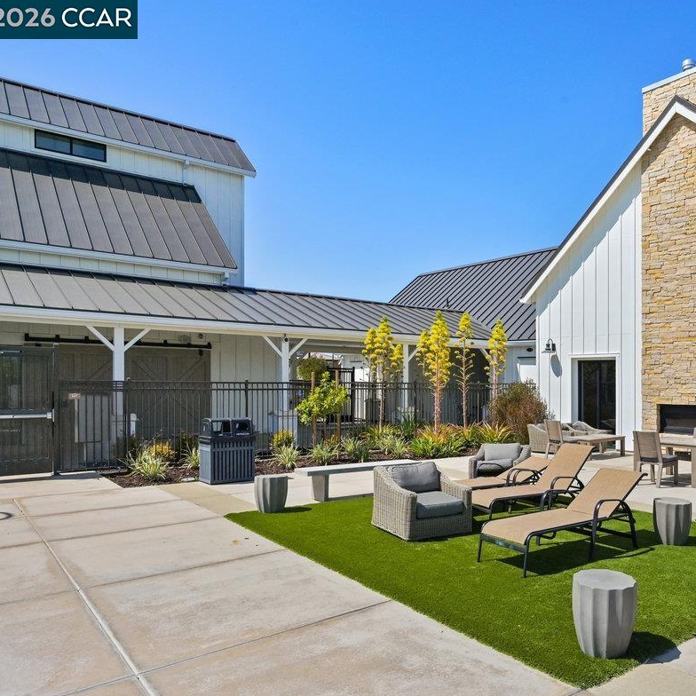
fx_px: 591
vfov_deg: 60.9
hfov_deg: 58.8
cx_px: 493
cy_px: 349
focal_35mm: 26
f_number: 11
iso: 400
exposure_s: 1/2000
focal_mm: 20
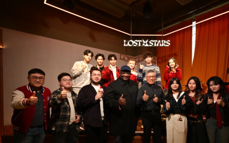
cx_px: 143
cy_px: 90
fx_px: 131
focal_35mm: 21
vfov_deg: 56.5
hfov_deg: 80.8
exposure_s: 1/100
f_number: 2.8
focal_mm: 14
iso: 320
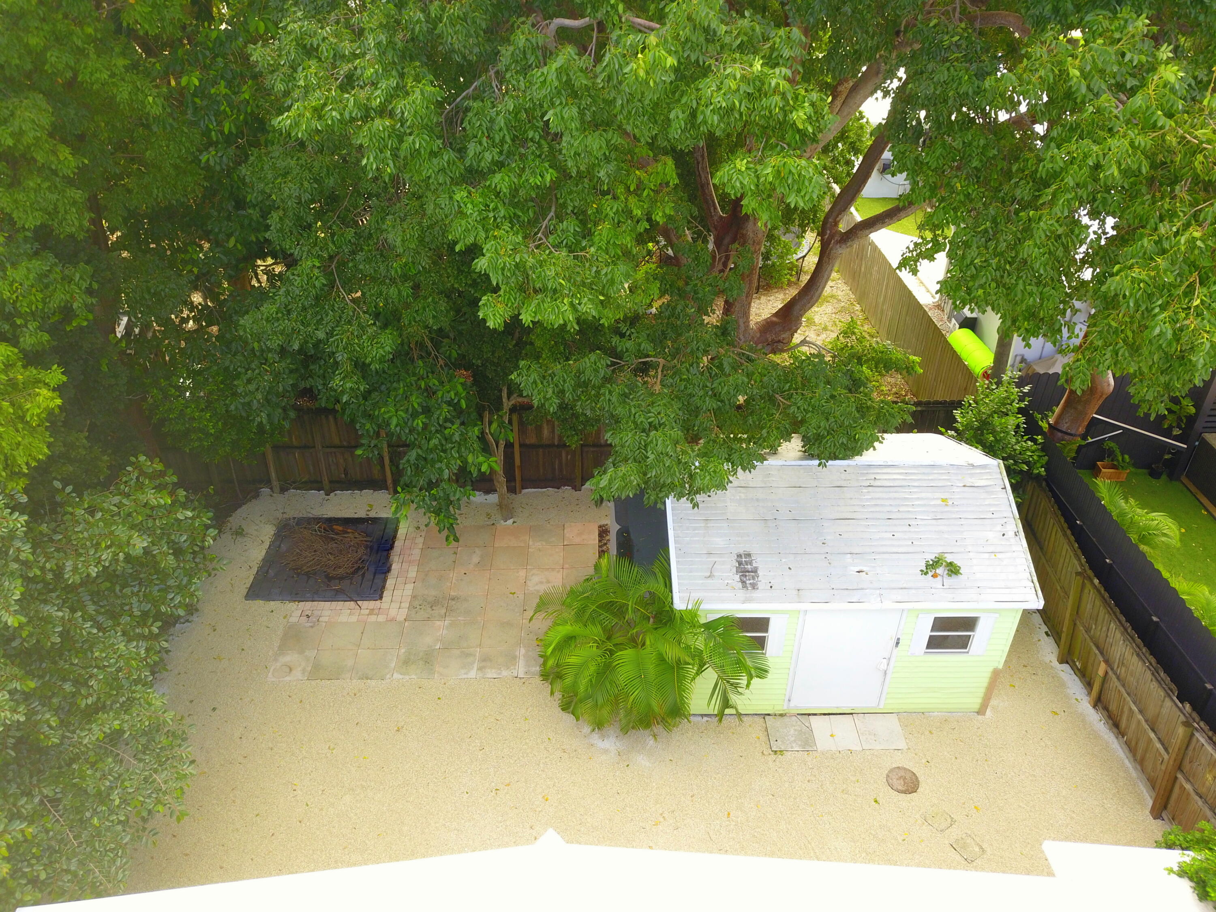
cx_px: 608
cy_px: 456
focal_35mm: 26
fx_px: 913
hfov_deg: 67.3
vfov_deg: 53.1
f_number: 2.2
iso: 100
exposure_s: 1/141
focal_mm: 4.73
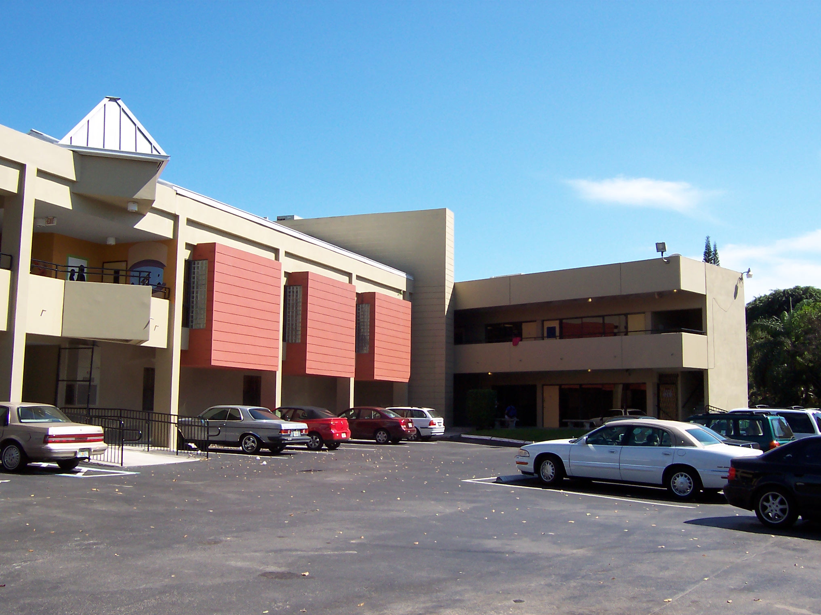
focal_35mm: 36
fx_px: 854
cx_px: 410
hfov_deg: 51.4
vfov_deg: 39.7
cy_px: 308
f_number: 4
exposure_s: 1/500
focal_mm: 5.6
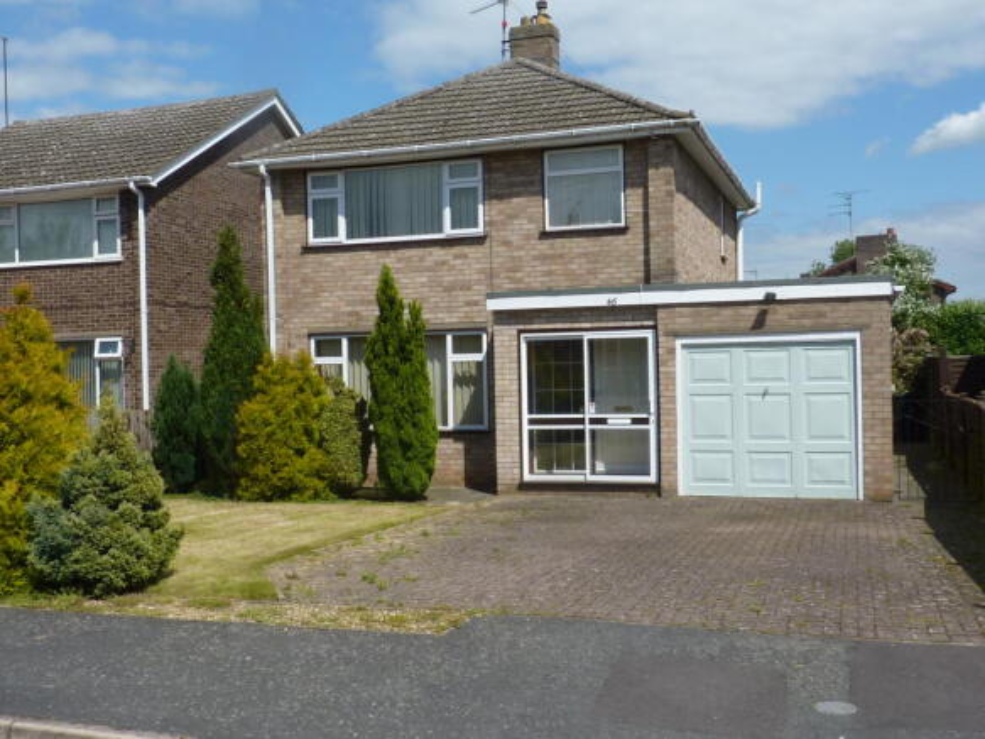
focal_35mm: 36
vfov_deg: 39.6
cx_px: 492
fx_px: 1024
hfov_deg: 51.4
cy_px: 370
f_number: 5.6
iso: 80
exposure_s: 1/400
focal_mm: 4.1
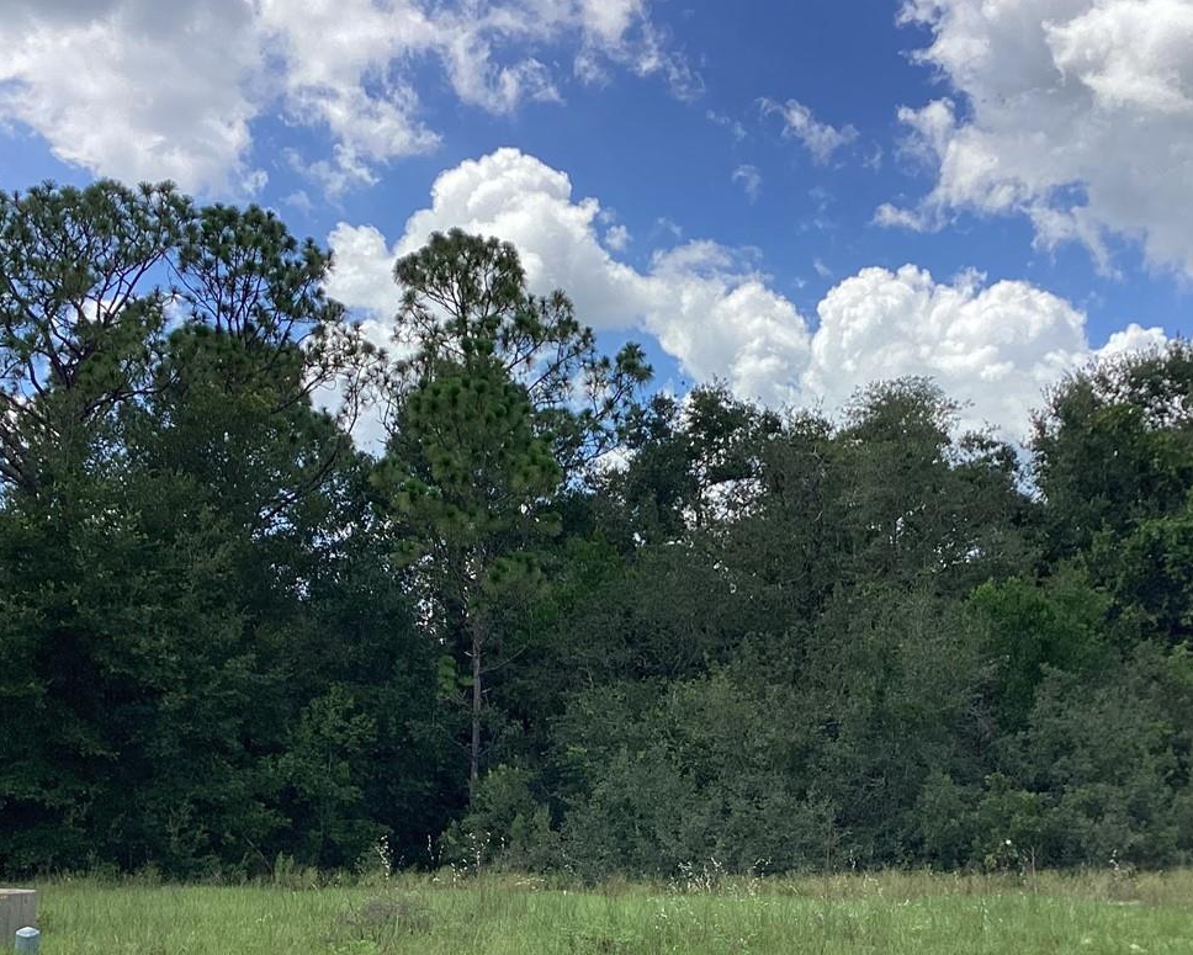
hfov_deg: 37.2
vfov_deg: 30.0
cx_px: 705
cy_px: 649
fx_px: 1766
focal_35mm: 50
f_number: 2.4
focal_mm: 3.3
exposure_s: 1/970
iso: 25
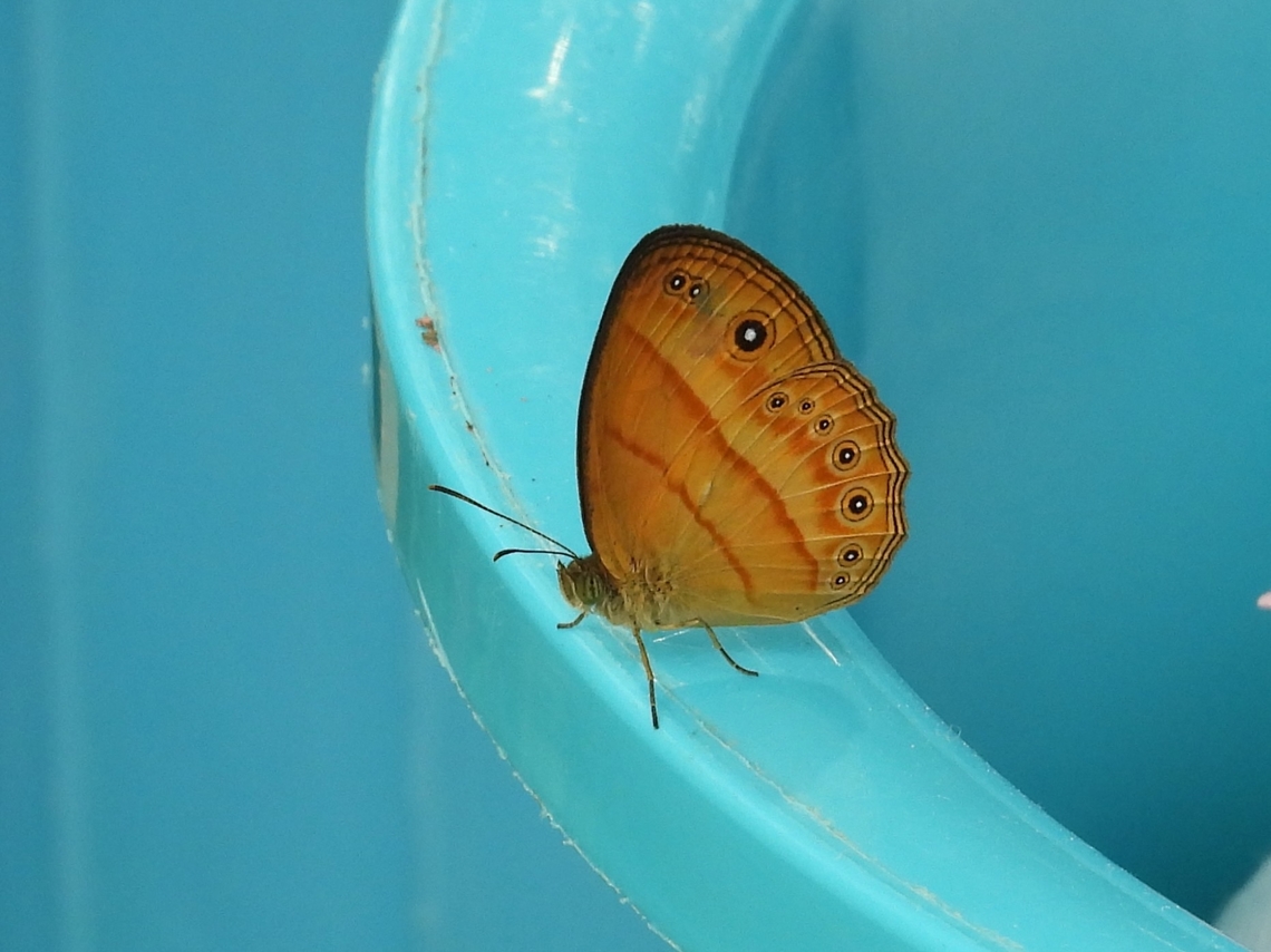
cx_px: 636
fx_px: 31196
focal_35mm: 850
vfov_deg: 1.7
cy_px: 476
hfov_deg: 2.3
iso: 220
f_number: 5.6
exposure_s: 1/200
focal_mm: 152
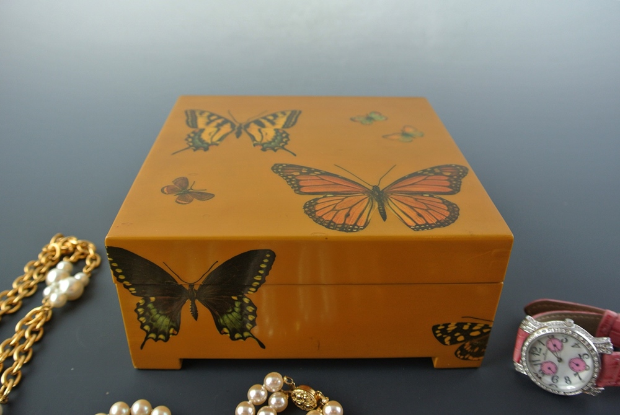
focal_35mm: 31
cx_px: 310
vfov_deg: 42.4
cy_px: 208
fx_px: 534
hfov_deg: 60.2
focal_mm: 11.8
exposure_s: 1/125
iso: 320
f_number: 3.8
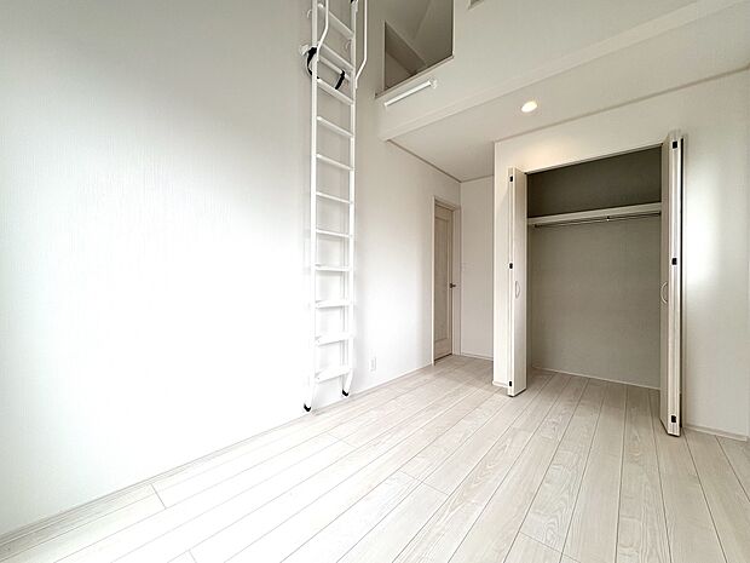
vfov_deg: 85.7
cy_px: 282
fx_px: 303
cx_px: 375
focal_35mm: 14
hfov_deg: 102.1
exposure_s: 1/193
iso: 40
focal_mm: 2.22
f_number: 2.2
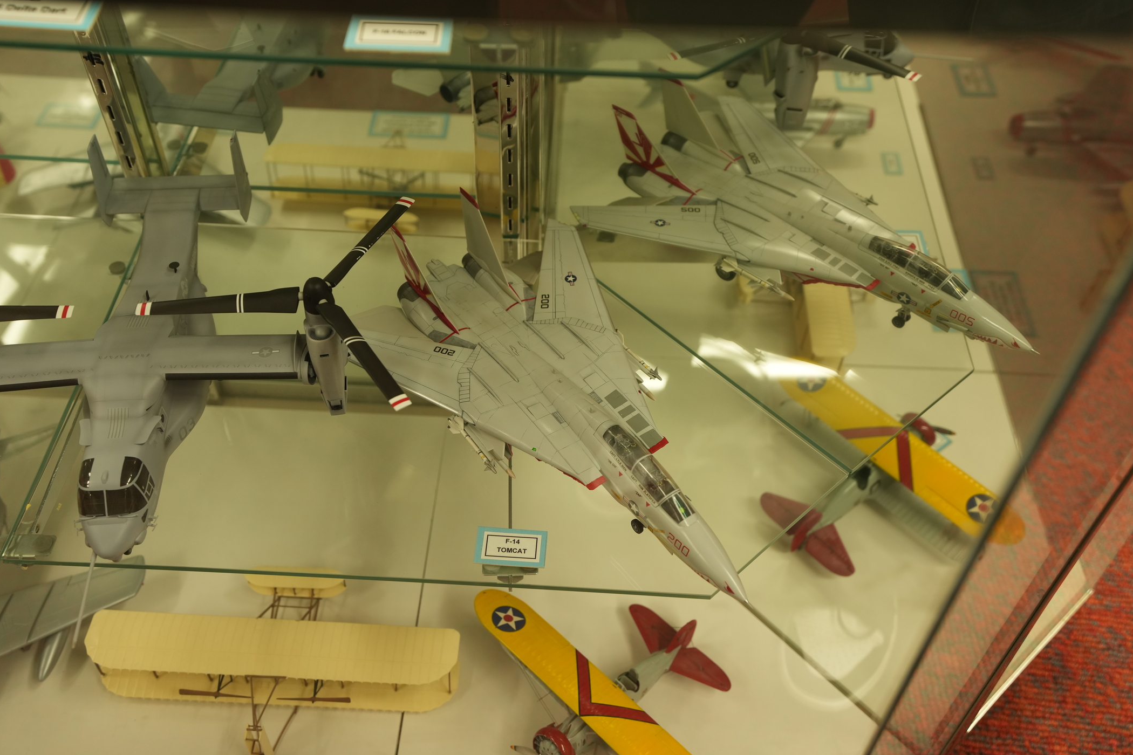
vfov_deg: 36.9
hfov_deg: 53.1
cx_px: 555
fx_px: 1133
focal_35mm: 36
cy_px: 368
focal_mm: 35
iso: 640
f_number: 4
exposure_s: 1/40
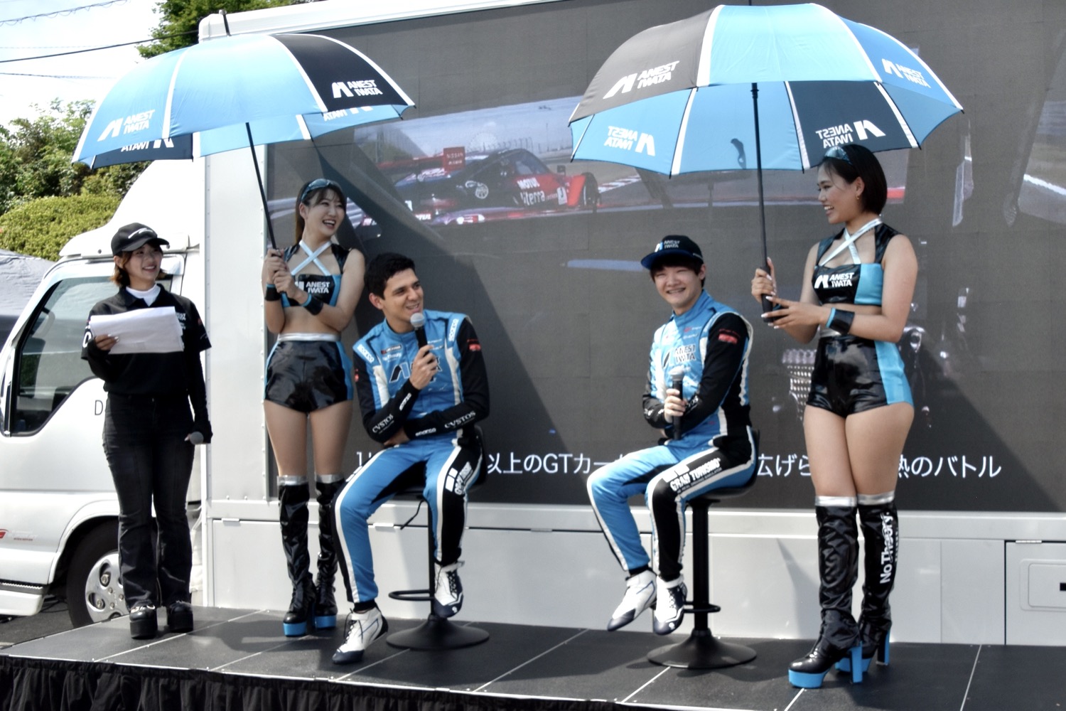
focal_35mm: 30
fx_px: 888
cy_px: 356
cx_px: 533
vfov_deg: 43.6
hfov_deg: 61.9
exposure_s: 1/500
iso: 400
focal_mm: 20
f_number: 11
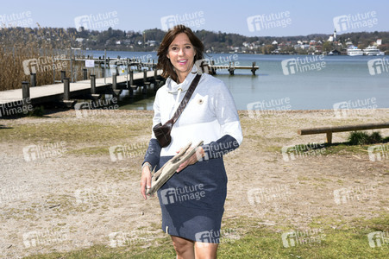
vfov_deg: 27.0
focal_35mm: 50
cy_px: 130
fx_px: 540
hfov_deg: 39.6
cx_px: 194
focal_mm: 50
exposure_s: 1/160
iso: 125
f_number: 9
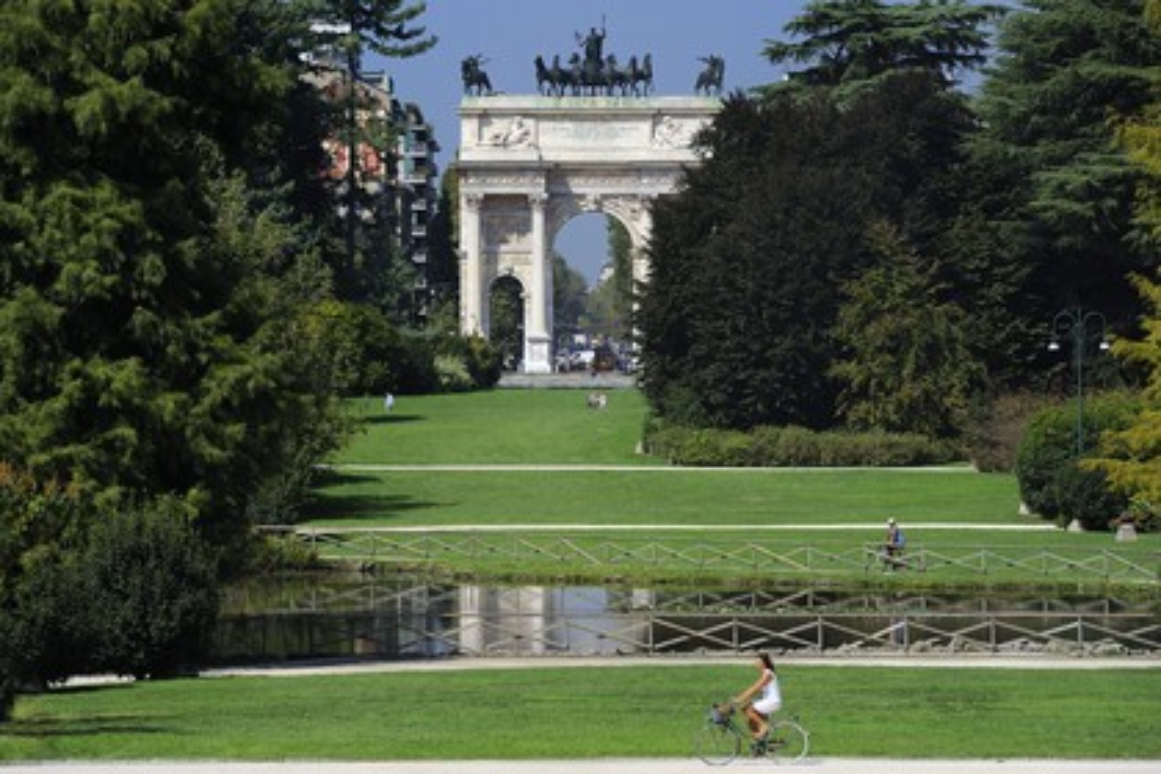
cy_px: 387
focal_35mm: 200
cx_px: 580
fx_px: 6449
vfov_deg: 6.9
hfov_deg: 10.3
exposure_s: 1/200
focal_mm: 200
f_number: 11
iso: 200
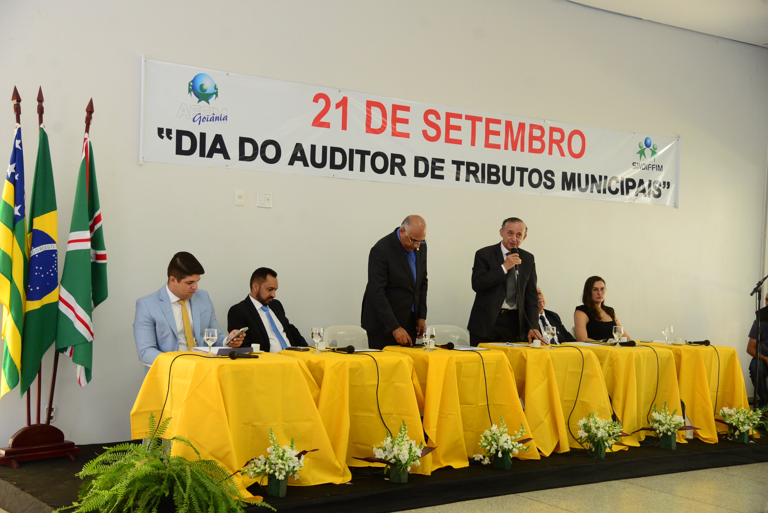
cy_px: 256
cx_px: 384
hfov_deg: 41.1
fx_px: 1024
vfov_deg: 28.1
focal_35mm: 48
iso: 1600
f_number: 4.5
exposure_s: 1/125
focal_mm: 48
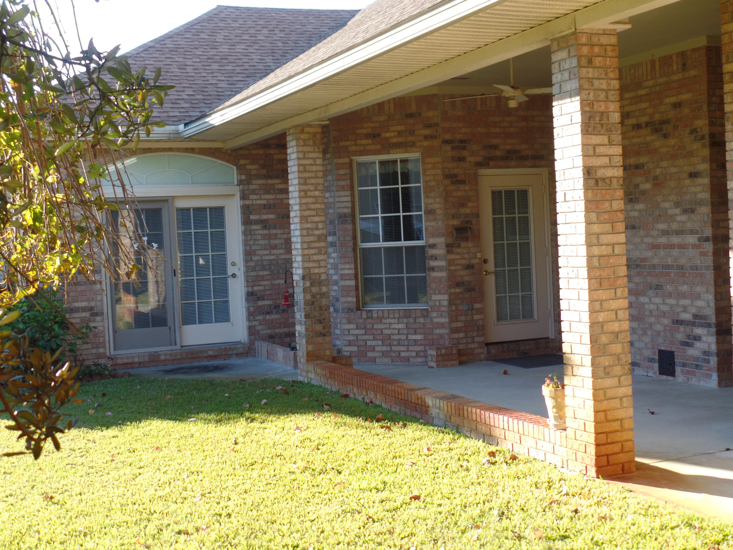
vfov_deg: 28.0
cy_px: 275
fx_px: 1101
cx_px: 366
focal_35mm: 52
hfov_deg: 36.8
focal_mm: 9.2
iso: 80
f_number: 3.4
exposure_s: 1/125
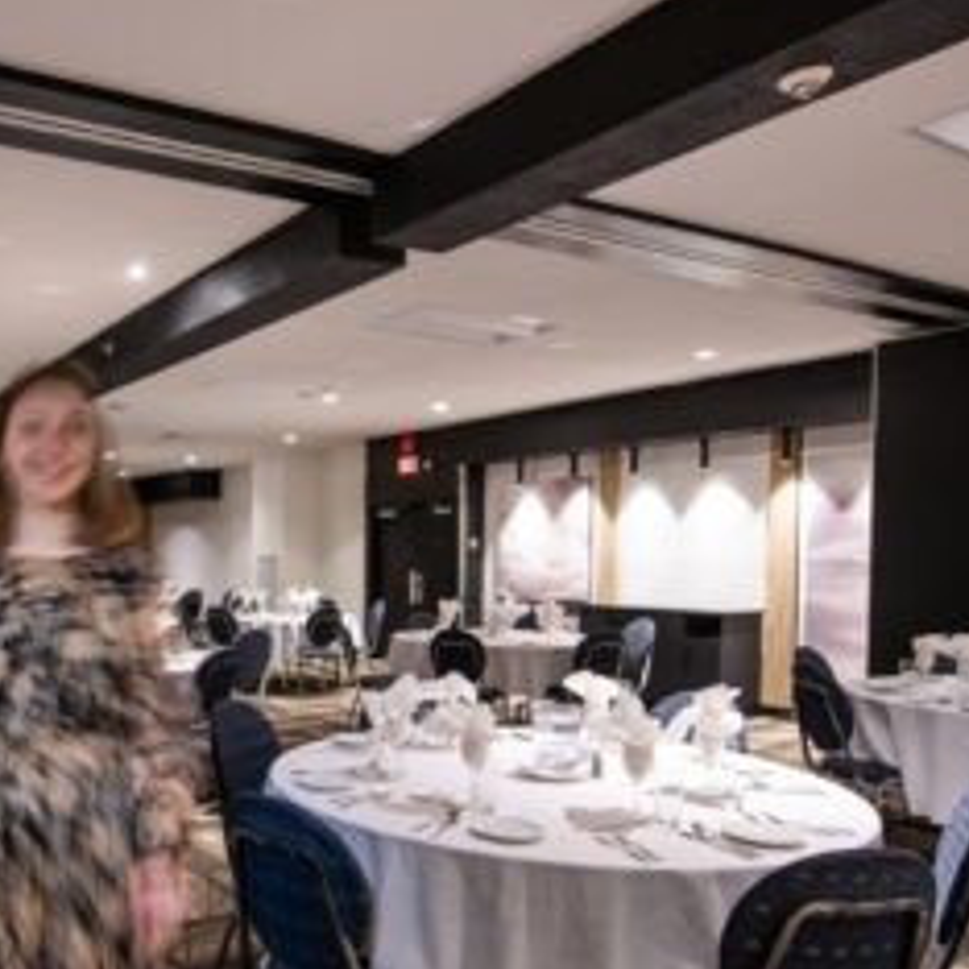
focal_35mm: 28
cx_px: 203
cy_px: 644
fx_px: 887
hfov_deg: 53.7
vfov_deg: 56.1
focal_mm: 14
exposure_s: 1/2
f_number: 4
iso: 100
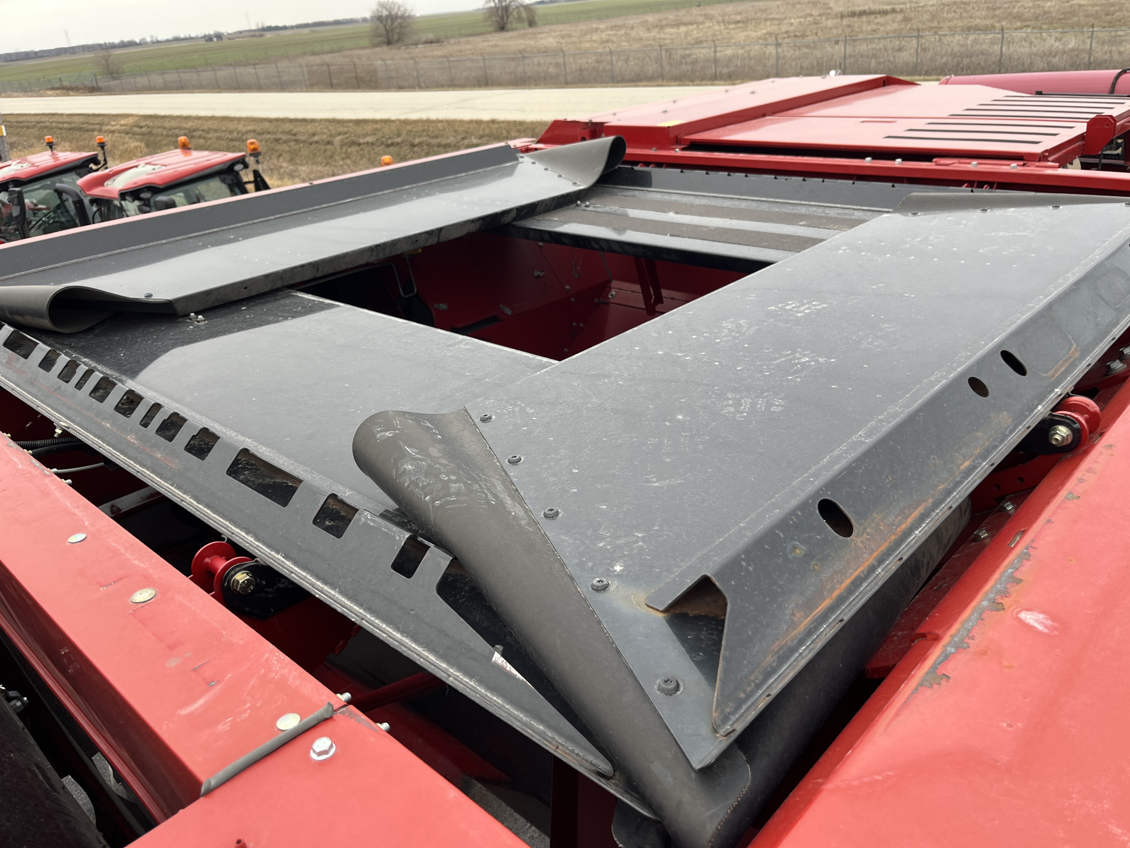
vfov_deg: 53.1
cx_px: 565
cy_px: 424
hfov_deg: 67.3
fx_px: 849
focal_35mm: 26
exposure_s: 1/149
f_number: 1.6
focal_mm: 5.1
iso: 32
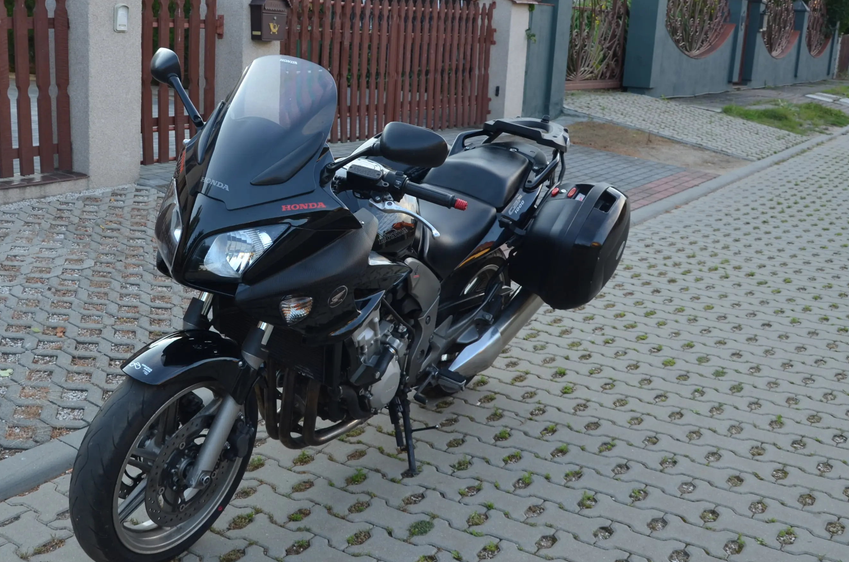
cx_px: 267
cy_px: 222
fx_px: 918
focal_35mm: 39
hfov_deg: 48.6
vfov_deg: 33.9
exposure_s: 1/60
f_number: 5.6
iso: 125
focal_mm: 18
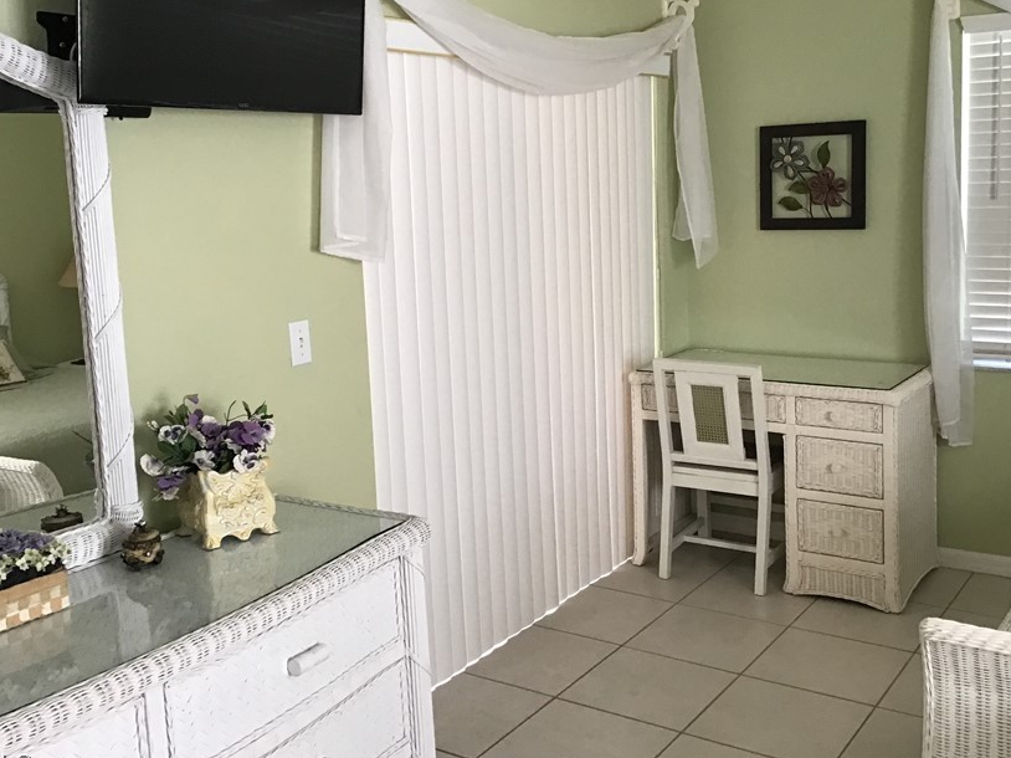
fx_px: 1139
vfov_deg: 36.7
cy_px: 314
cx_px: 515
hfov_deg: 47.9
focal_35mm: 39
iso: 50
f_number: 2.4
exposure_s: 1/30
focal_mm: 3.3
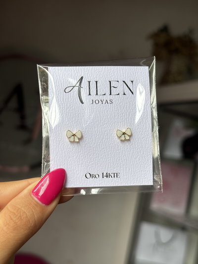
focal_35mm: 52
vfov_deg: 36.8
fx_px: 396
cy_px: 132
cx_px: 99
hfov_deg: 28.0
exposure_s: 1/183
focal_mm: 5.96
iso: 32
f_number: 1.6
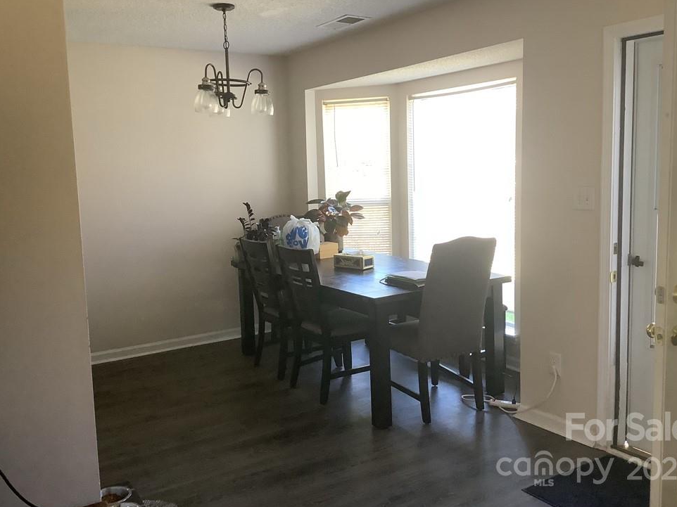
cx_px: 347
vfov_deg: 42.9
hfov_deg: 55.4
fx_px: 645
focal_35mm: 33
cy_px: 245
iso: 160
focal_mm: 3.3
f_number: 2.4
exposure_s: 1/60
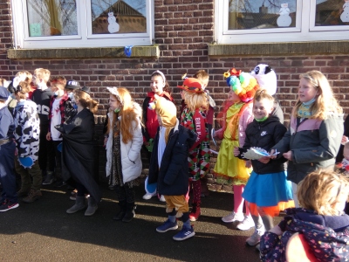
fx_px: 363
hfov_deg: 51.4
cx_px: 174
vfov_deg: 39.7
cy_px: 131
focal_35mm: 36
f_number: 3.5
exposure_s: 1/160
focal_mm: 6.5
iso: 80
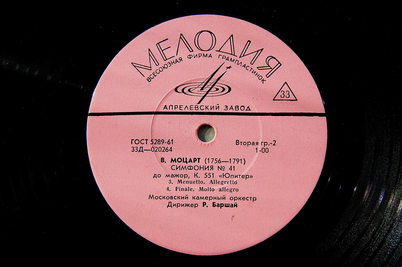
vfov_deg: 25.7
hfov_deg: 37.9
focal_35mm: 52
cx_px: 201
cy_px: 134
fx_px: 586
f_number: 8
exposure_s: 1/250
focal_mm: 35
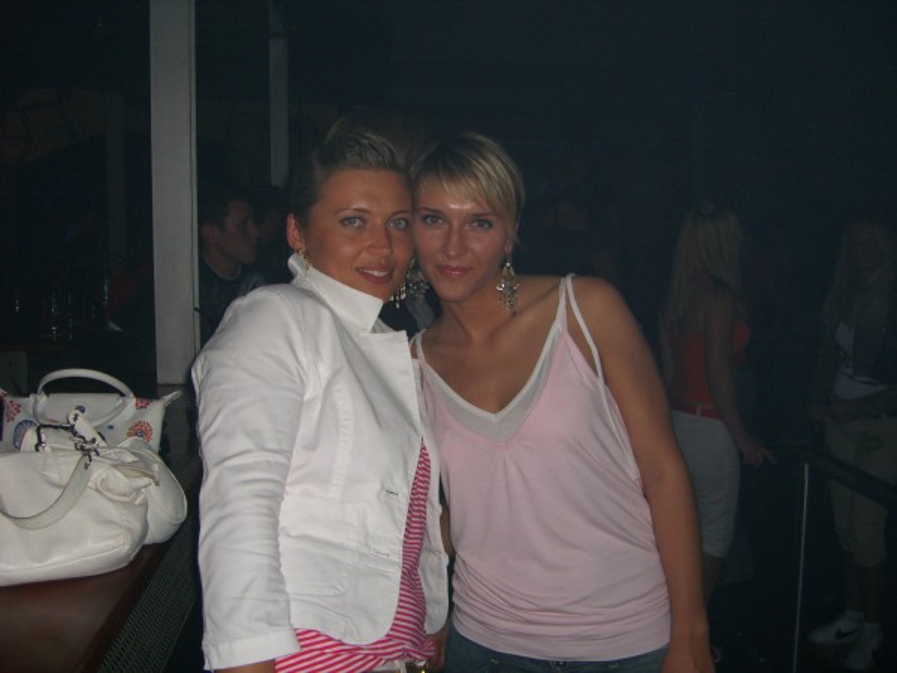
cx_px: 448
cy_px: 336
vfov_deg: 37.7
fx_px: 985
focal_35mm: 38
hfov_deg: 49.0
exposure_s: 1/60
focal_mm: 7.9
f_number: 2.8
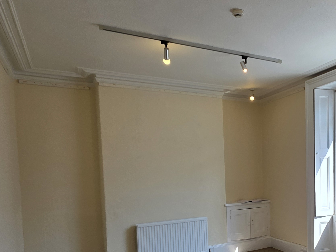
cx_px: 254
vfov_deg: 44.0
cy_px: 188
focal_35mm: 31
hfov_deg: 55.4
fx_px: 301
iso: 40
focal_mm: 2.2
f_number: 1.9
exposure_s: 1/318
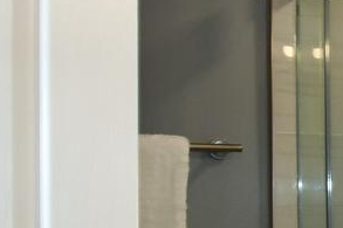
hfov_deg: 10.1
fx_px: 1200
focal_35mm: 126
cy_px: 222
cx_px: 1119
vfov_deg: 10.8
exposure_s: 1/60
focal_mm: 12
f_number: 4
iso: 250
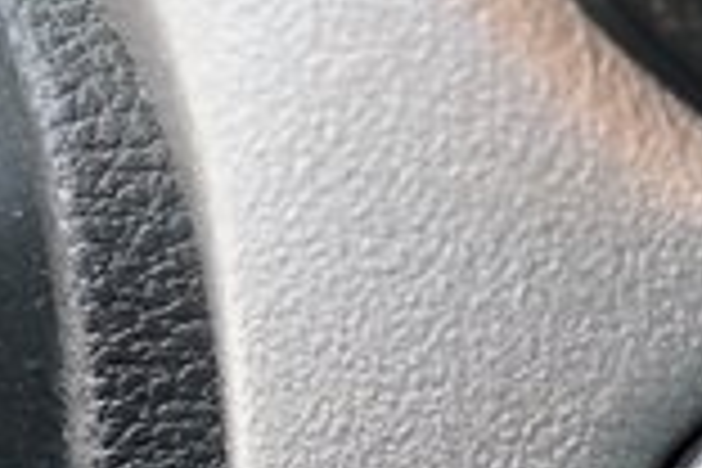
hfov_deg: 9.4
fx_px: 4173
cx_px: 958
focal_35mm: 214
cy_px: 767
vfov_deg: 6.3
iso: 5000
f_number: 3.5
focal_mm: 52
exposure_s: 1/60
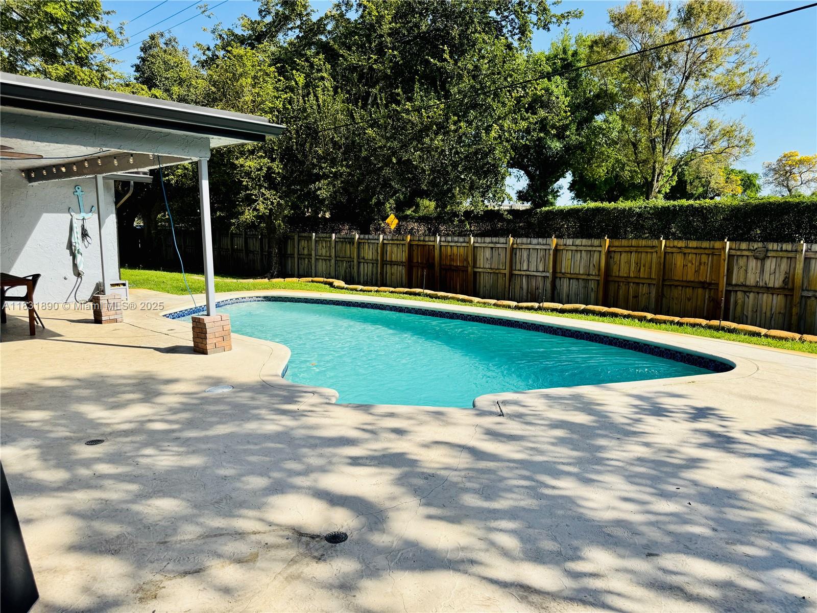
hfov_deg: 71.6
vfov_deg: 56.8
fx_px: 566
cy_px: 306
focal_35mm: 24
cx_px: 408
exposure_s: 1/3759
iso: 80
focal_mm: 6.76
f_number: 1.78
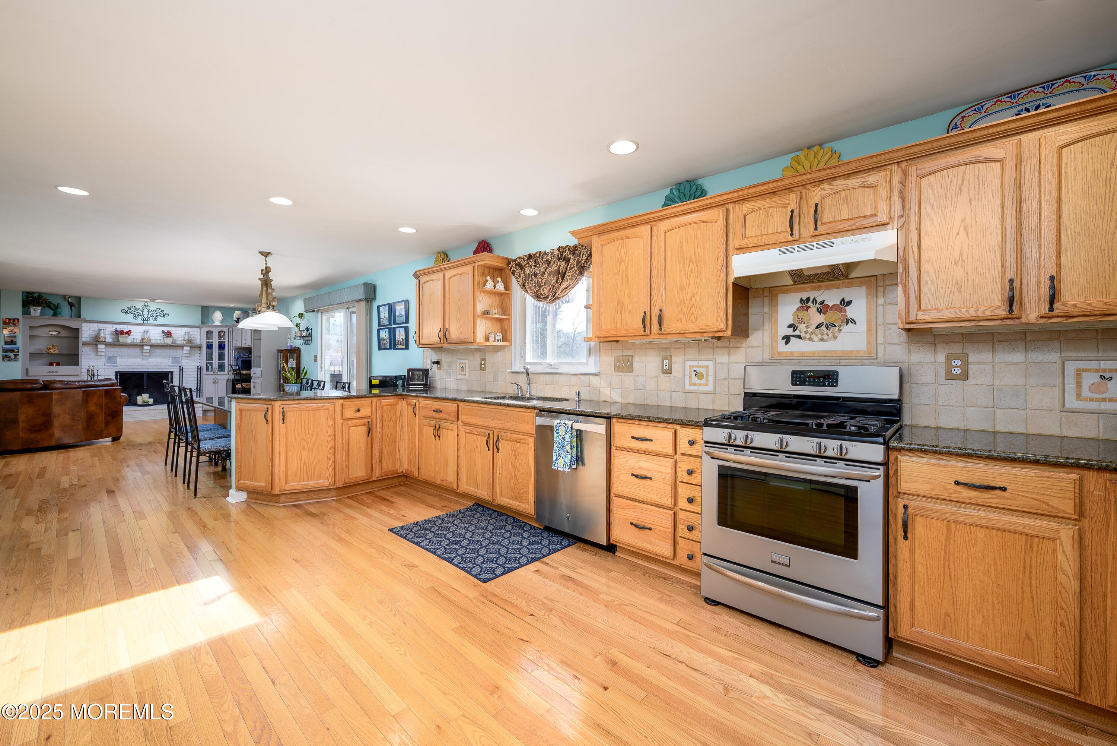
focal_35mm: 14
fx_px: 434
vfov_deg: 81.2
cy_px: 373
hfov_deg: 104.2
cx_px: 558
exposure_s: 1/80
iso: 320
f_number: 8
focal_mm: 14
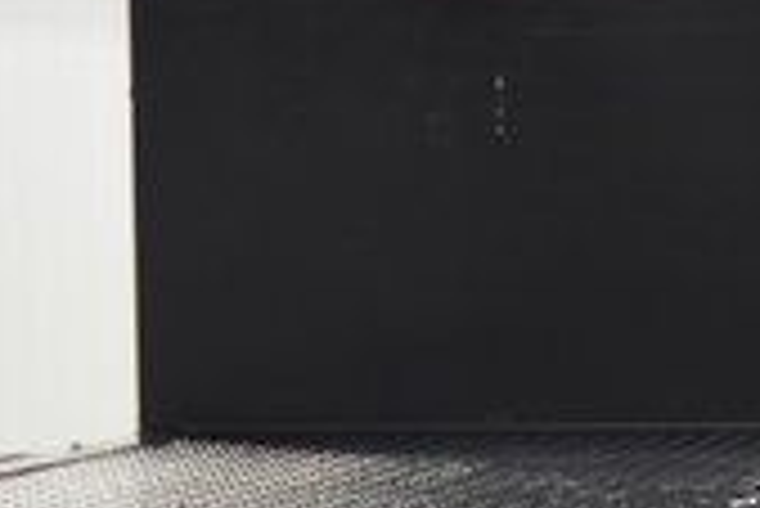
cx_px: 1241
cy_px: 389
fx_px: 3716
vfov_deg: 7.8
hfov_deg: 11.1
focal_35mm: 176
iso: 1600
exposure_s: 1/60
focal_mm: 31
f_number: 4
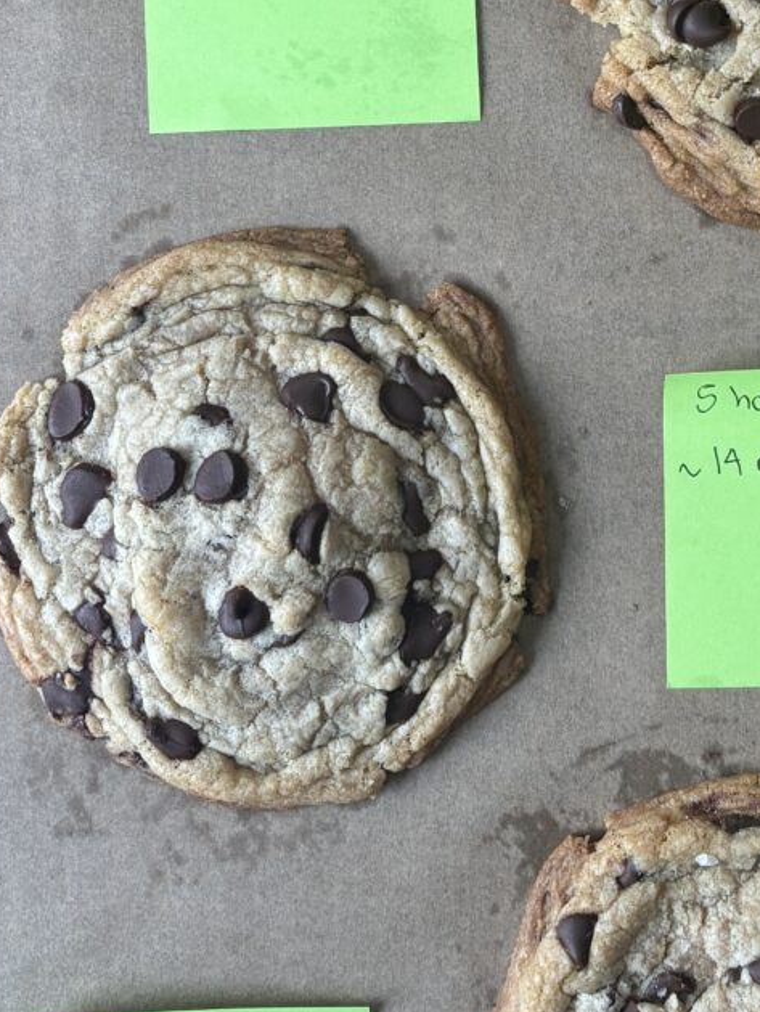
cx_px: 609
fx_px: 1931
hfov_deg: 22.0
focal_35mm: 66
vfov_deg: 28.8
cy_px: 230
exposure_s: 1/120
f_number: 1.6
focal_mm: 5.96
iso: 100
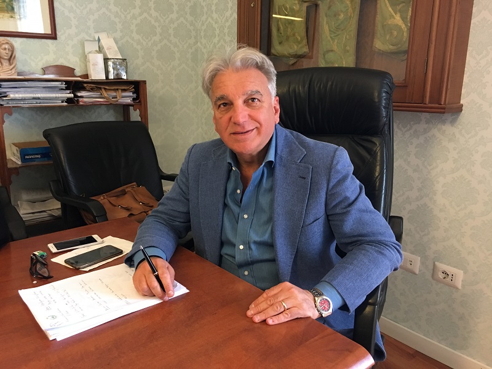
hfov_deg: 61.7
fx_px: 412
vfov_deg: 48.2
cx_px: 246
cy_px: 184
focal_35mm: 29
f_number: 2.2
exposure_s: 1/33
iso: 200
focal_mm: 4.15
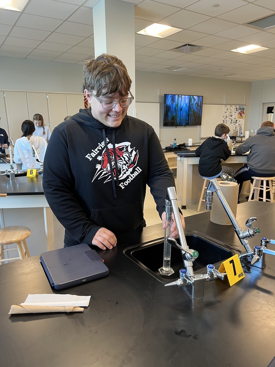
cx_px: 138
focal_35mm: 26
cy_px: 184
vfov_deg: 67.3
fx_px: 275
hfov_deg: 53.1
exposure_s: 1/95
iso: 125
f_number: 1.5
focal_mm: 5.7
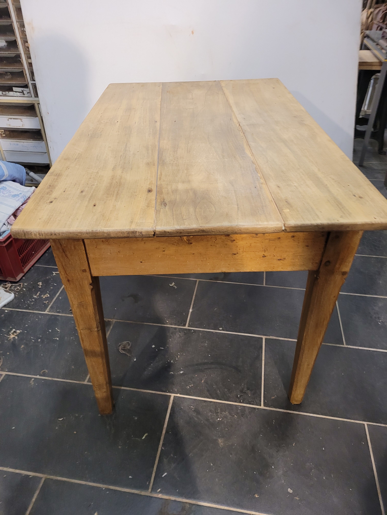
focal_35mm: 26
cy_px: 258
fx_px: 388
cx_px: 194
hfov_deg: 53.1
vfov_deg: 67.3
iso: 320
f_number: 1.8
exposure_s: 1/50
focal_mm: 5.4
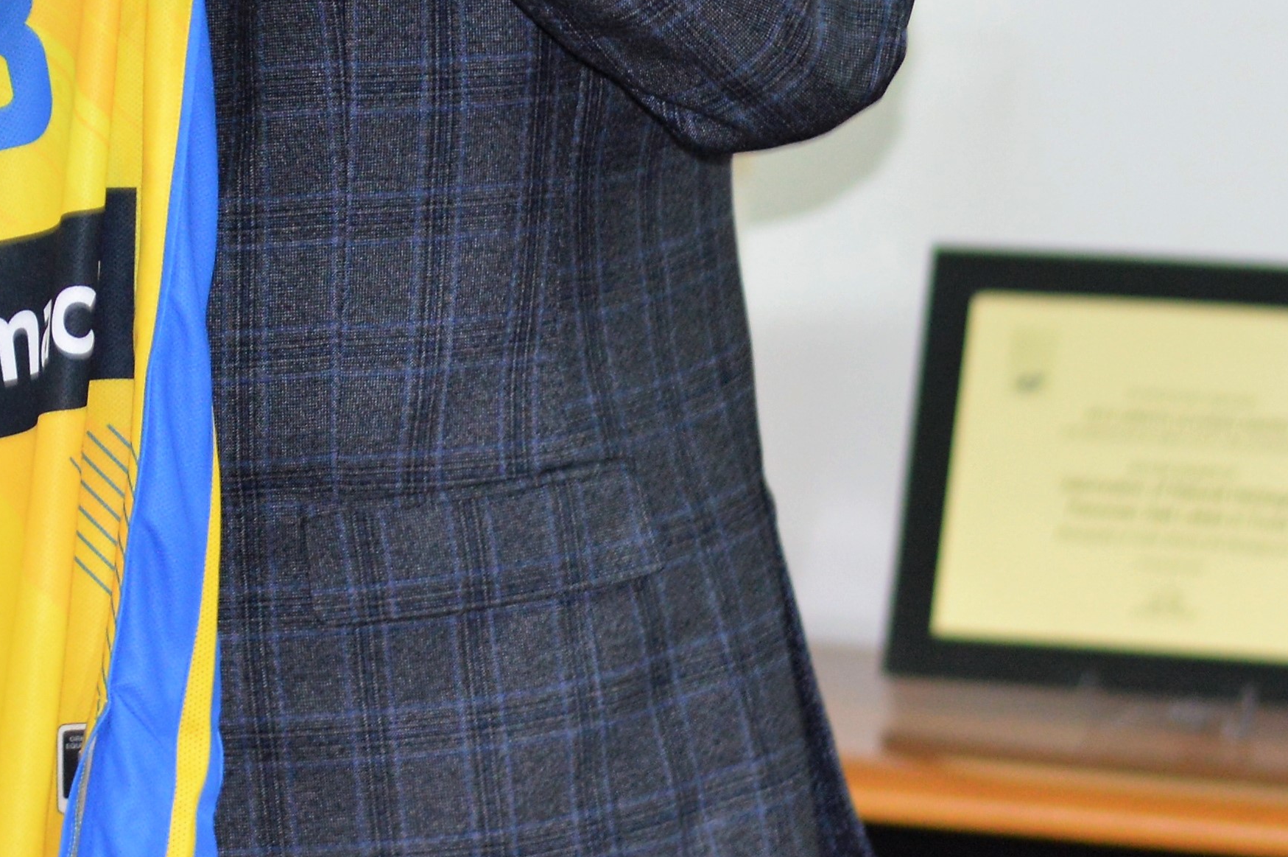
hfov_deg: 7.9
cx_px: -493
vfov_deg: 5.3
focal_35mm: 258
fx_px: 9223
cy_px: -414
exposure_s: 1/60
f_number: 2.8
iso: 400
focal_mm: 50
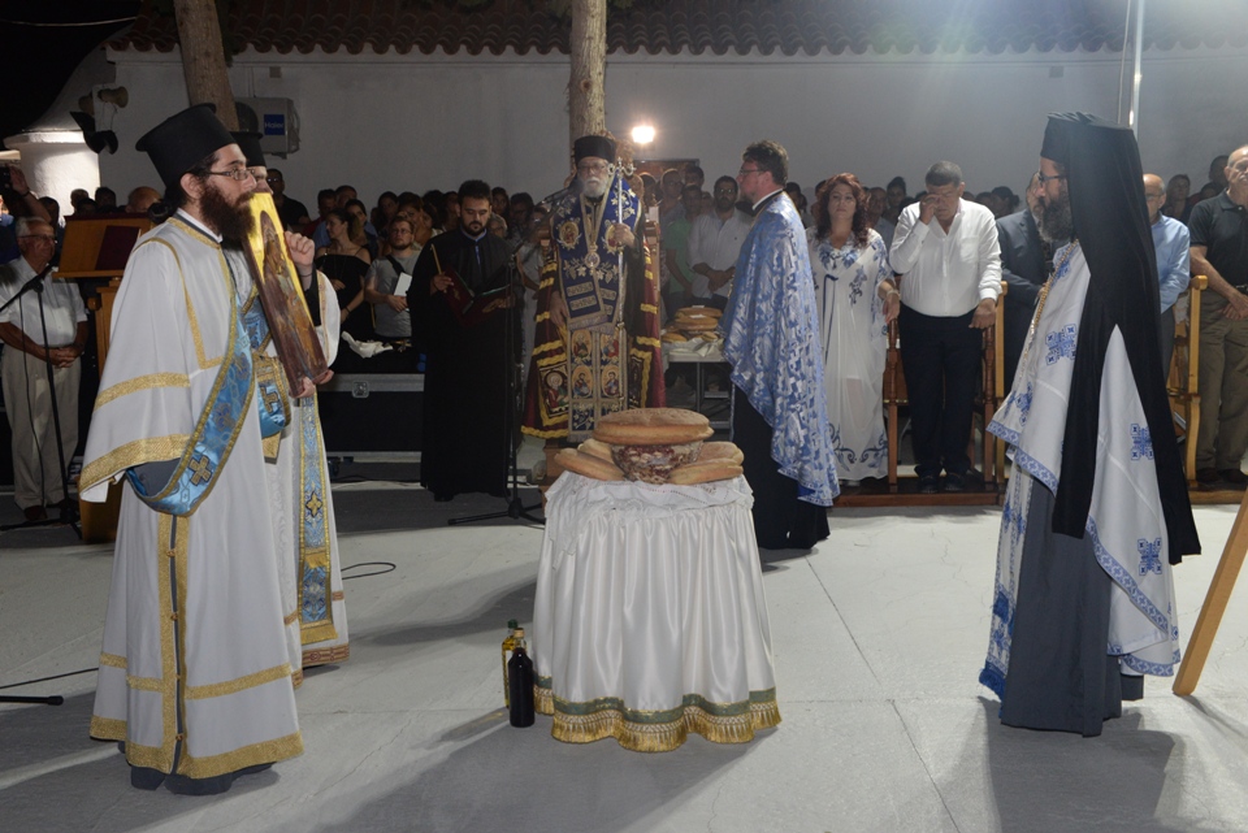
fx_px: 1318
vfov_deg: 35.1
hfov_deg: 50.7
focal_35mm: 38
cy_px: 416
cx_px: 624
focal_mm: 38
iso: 2000
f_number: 6.3
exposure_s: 1/60
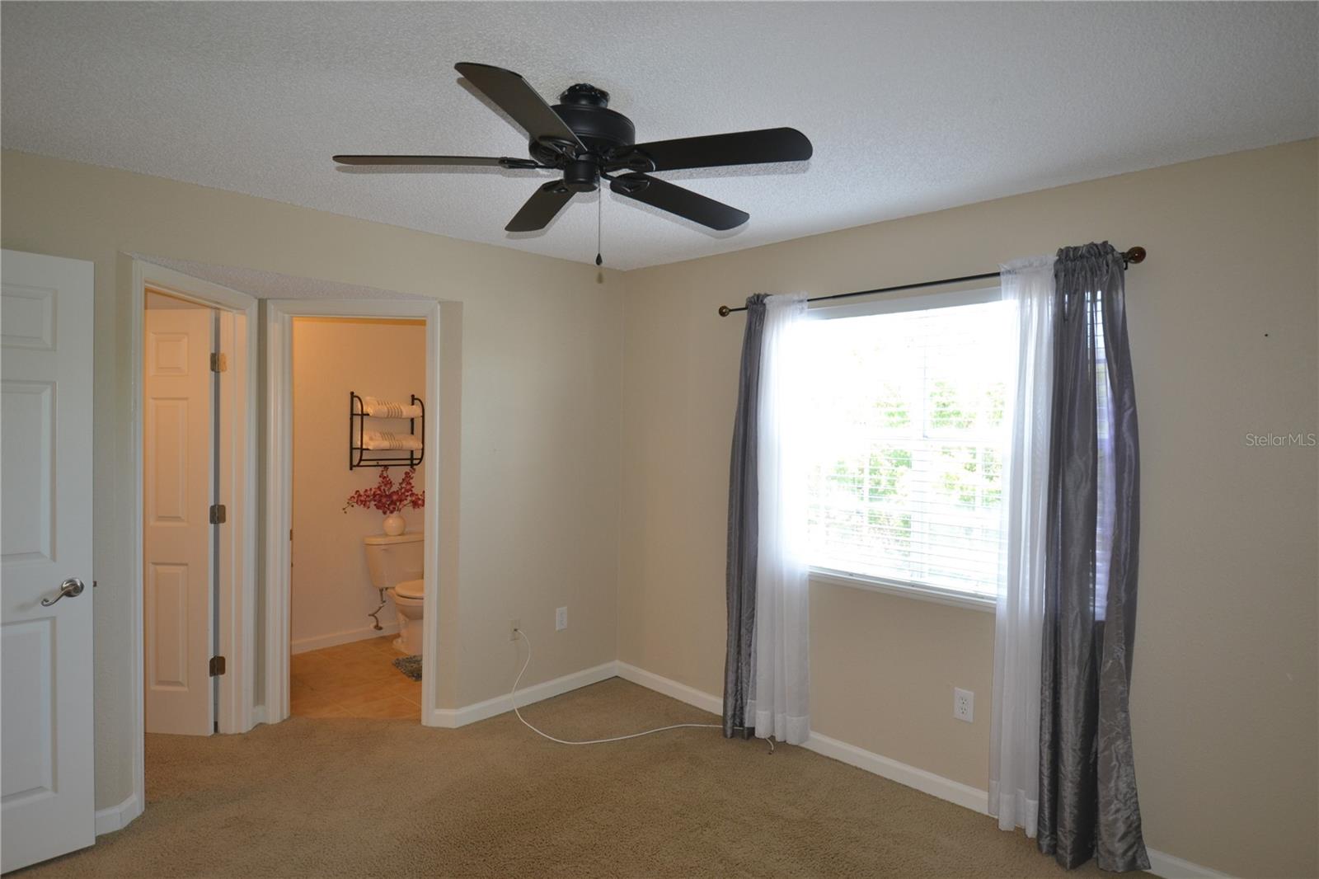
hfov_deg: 85.4
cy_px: 440
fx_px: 714
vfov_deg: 63.2
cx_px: 660
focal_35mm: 20
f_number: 3.8
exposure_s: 1/60
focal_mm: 13
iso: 400
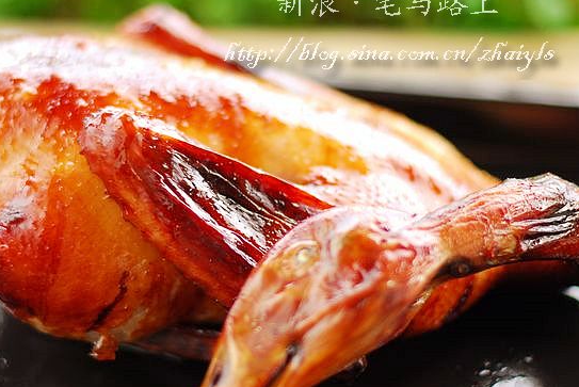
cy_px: 183
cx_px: 222
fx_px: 1513
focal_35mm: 94
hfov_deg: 21.6
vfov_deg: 14.6
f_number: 1.4
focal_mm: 50
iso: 100
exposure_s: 1/90
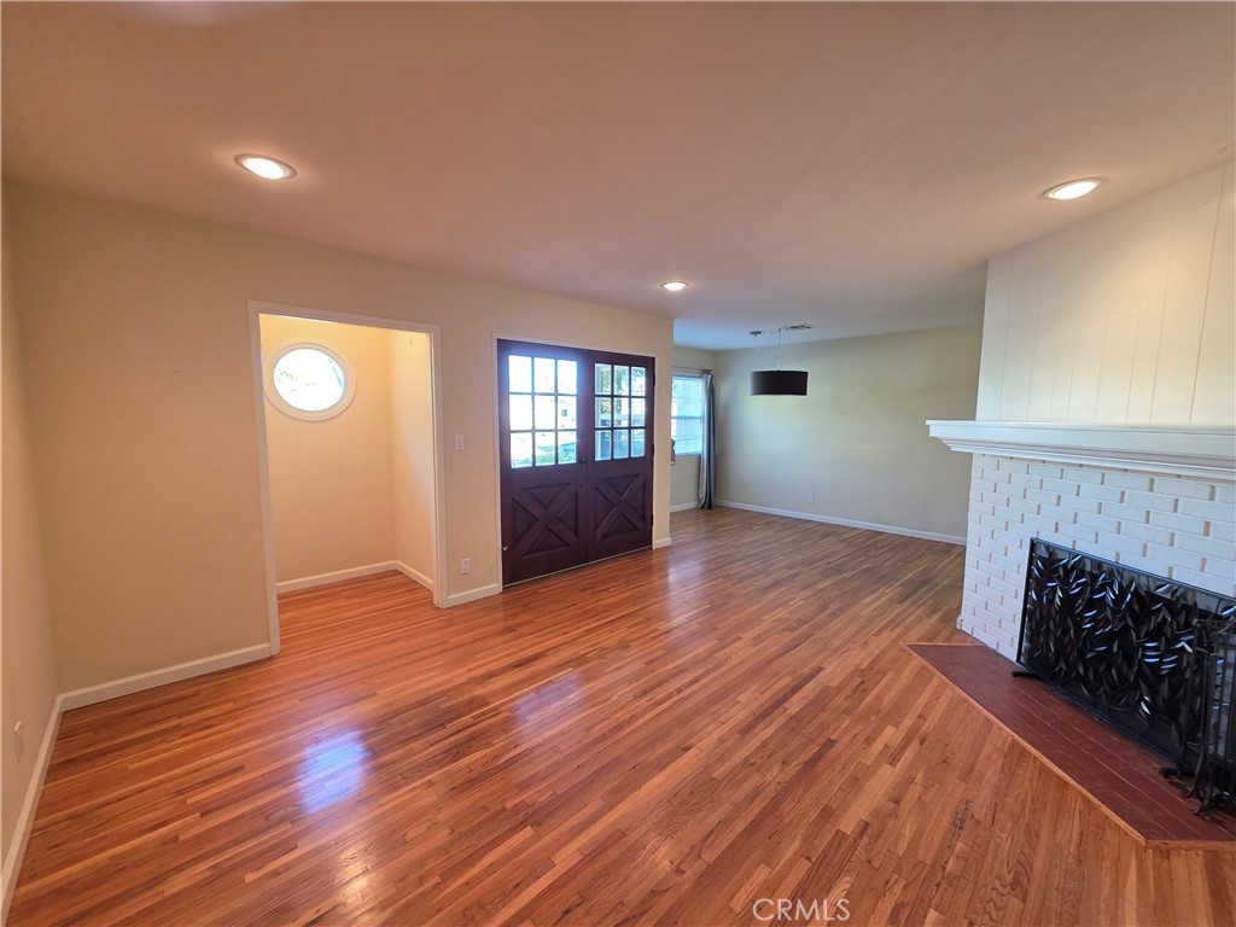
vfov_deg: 89.9
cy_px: 464
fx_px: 464
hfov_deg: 106.2
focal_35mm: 13
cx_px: 618
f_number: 1.9
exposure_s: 1/60
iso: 200
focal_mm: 2.2
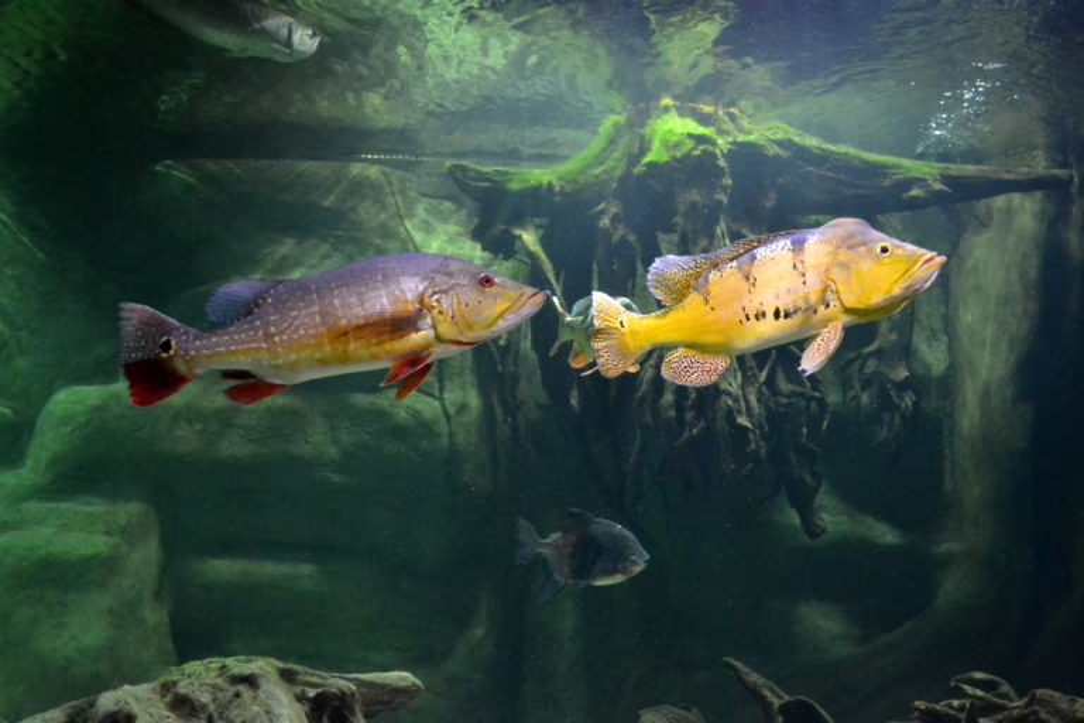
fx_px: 1355
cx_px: 542
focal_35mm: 45
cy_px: 362
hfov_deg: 43.6
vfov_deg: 29.9
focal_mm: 30
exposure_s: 1/100
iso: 3200
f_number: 4.5
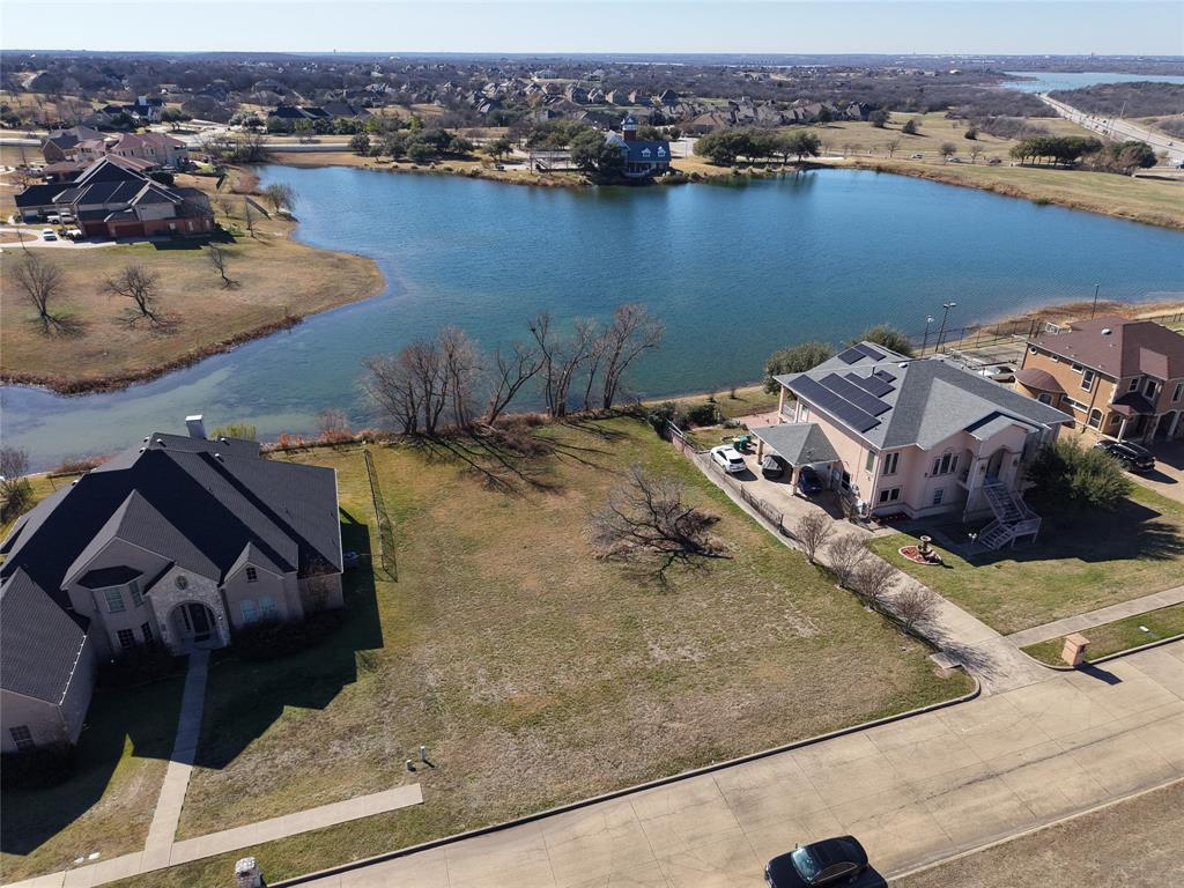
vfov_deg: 56.8
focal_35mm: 24
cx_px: 592
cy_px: 444
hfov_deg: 71.6
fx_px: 821
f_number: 1.8
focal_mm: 8.67
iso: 220
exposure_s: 1/4000
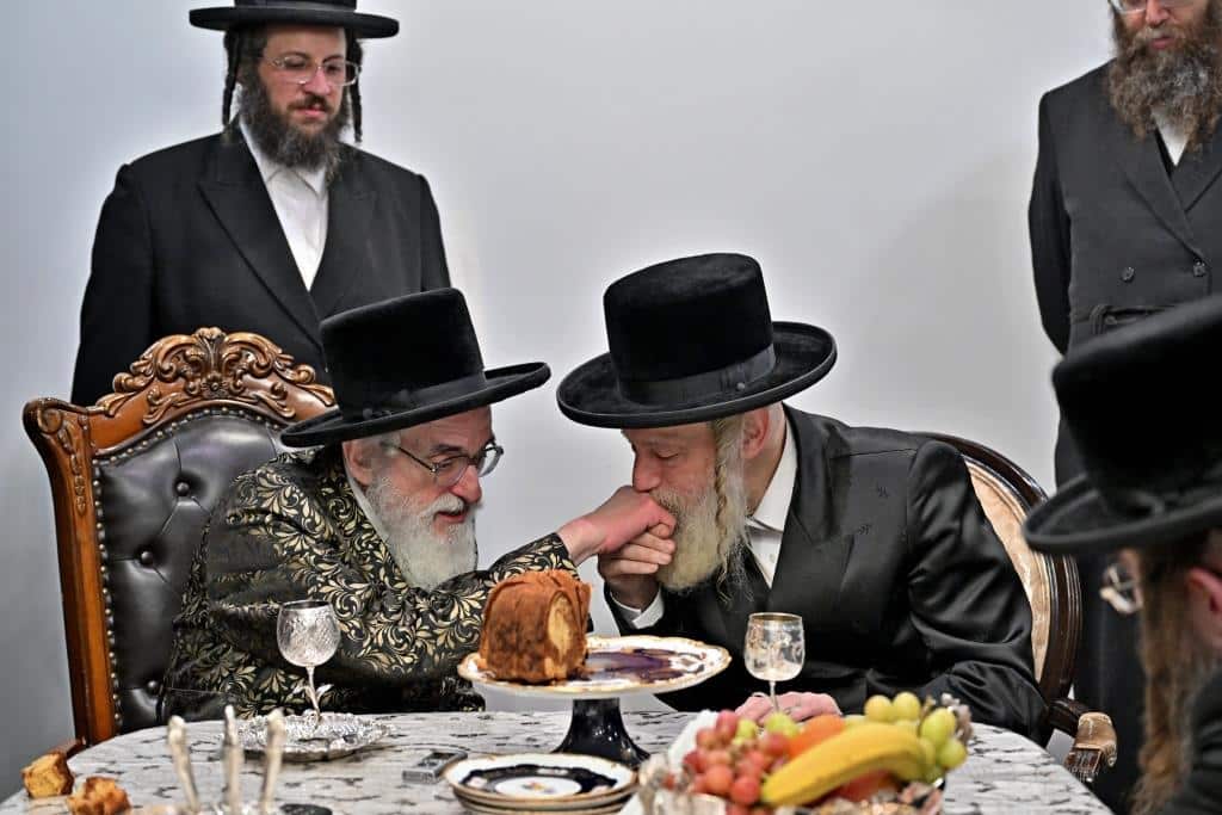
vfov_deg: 17.7
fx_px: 2614
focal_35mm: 77
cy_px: 408
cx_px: 611
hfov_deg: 26.3
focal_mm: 77
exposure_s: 1/160
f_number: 4
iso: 1600
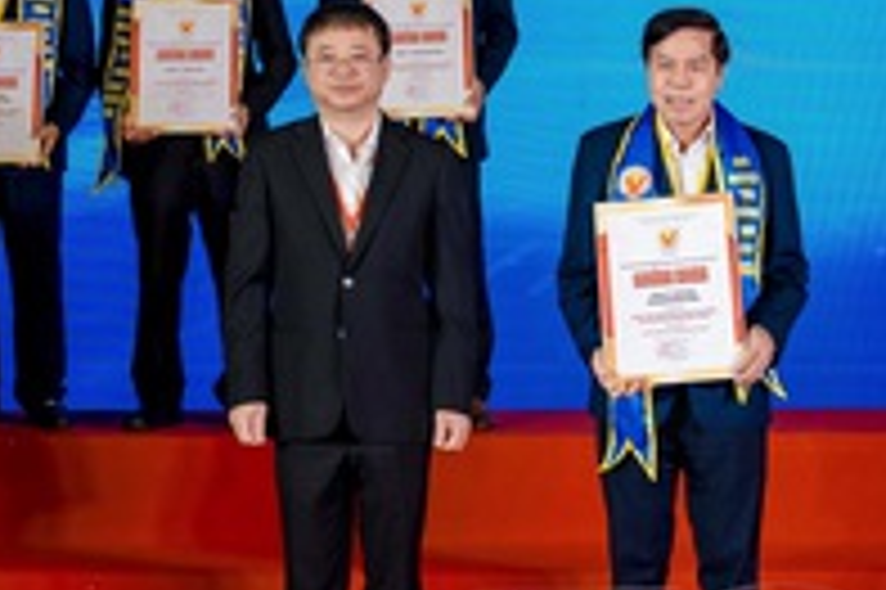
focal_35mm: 129
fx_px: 3179
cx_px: 688
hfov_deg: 15.8
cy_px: 182
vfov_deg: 10.6
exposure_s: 1/250
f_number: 3.5
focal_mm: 39.7
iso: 400
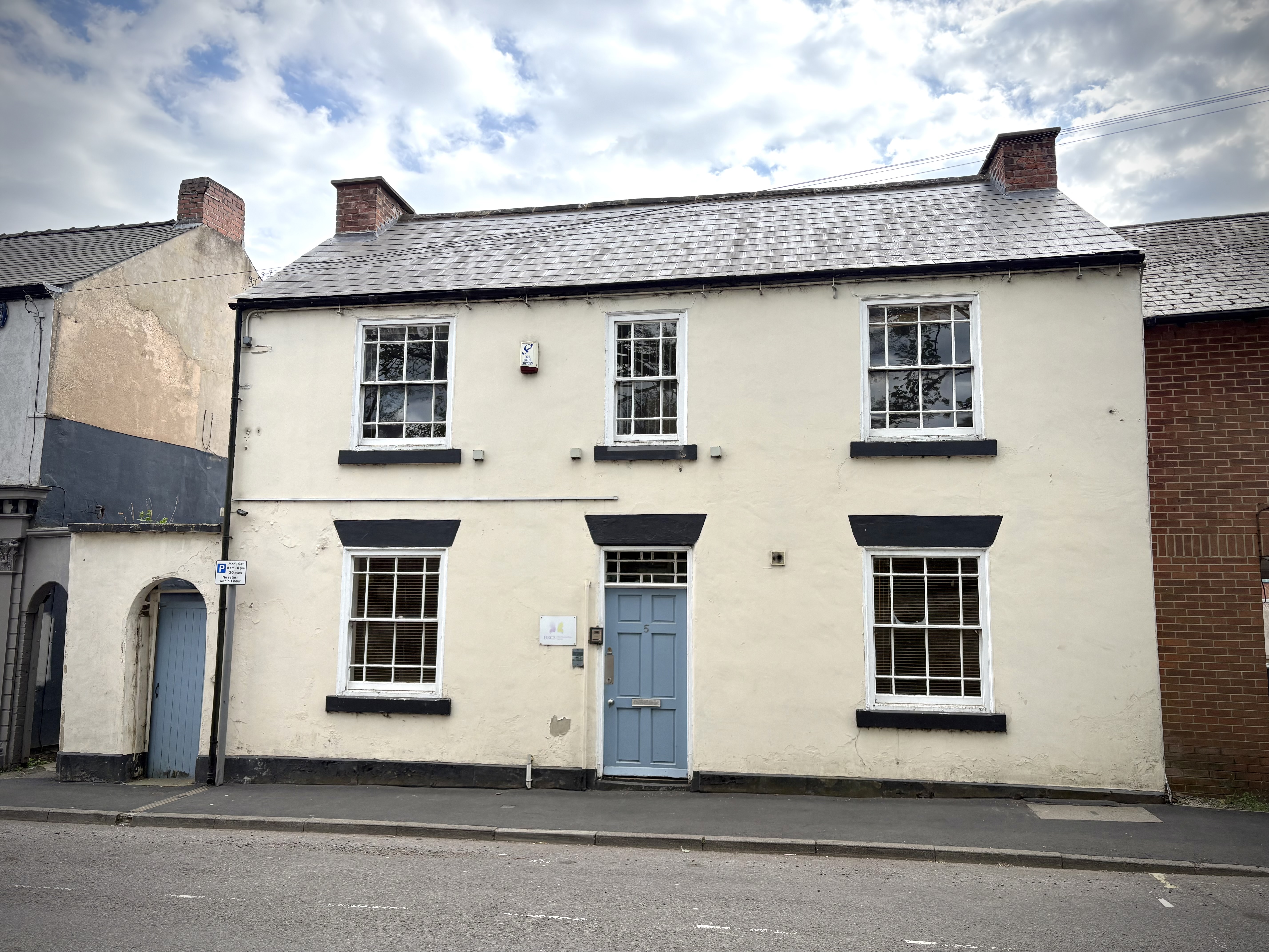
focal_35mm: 26
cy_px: 476
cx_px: 634
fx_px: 953
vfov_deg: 53.1
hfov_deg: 67.3
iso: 64
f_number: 1.6
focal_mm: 5.96
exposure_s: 1/2075
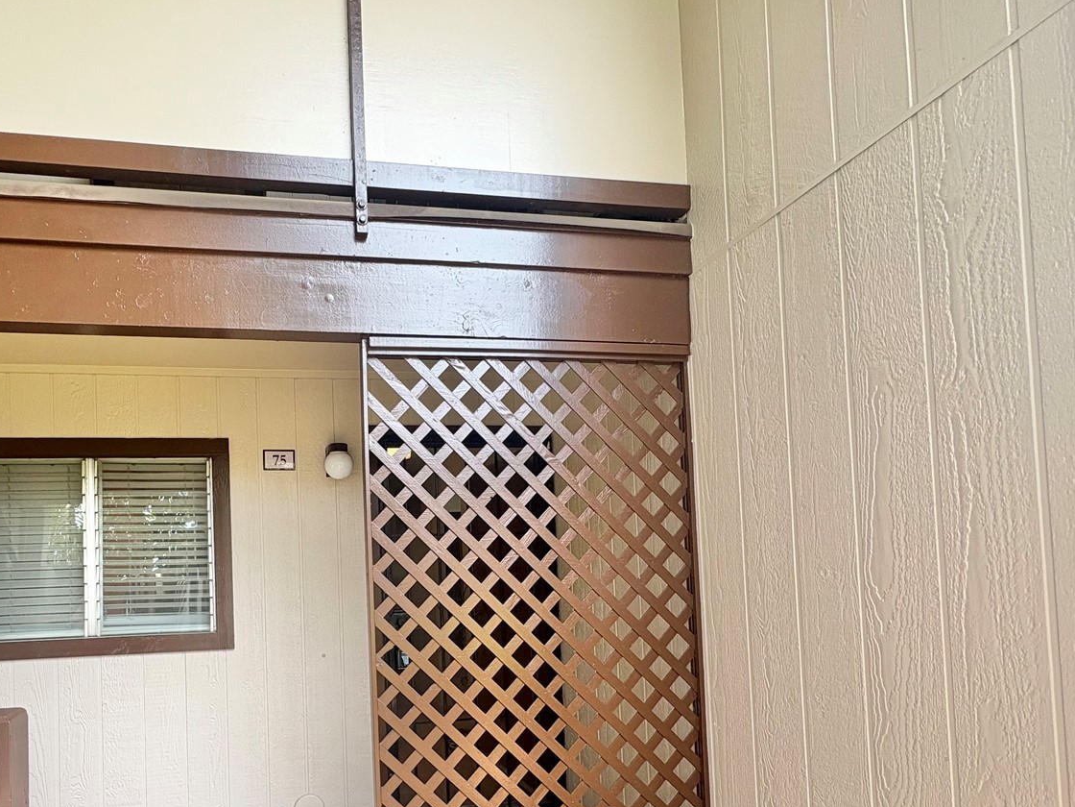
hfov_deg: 79.4
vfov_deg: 63.8
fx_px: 621
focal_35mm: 20
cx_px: 370
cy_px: 557
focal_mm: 2.22
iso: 40
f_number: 2.2
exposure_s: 1/99
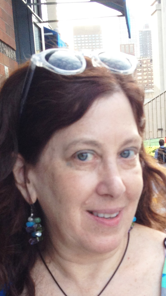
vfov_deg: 21.6
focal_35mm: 95
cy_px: 301
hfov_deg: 12.7
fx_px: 743
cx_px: 102
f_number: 2.4
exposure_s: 1/123
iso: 64
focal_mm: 4.28
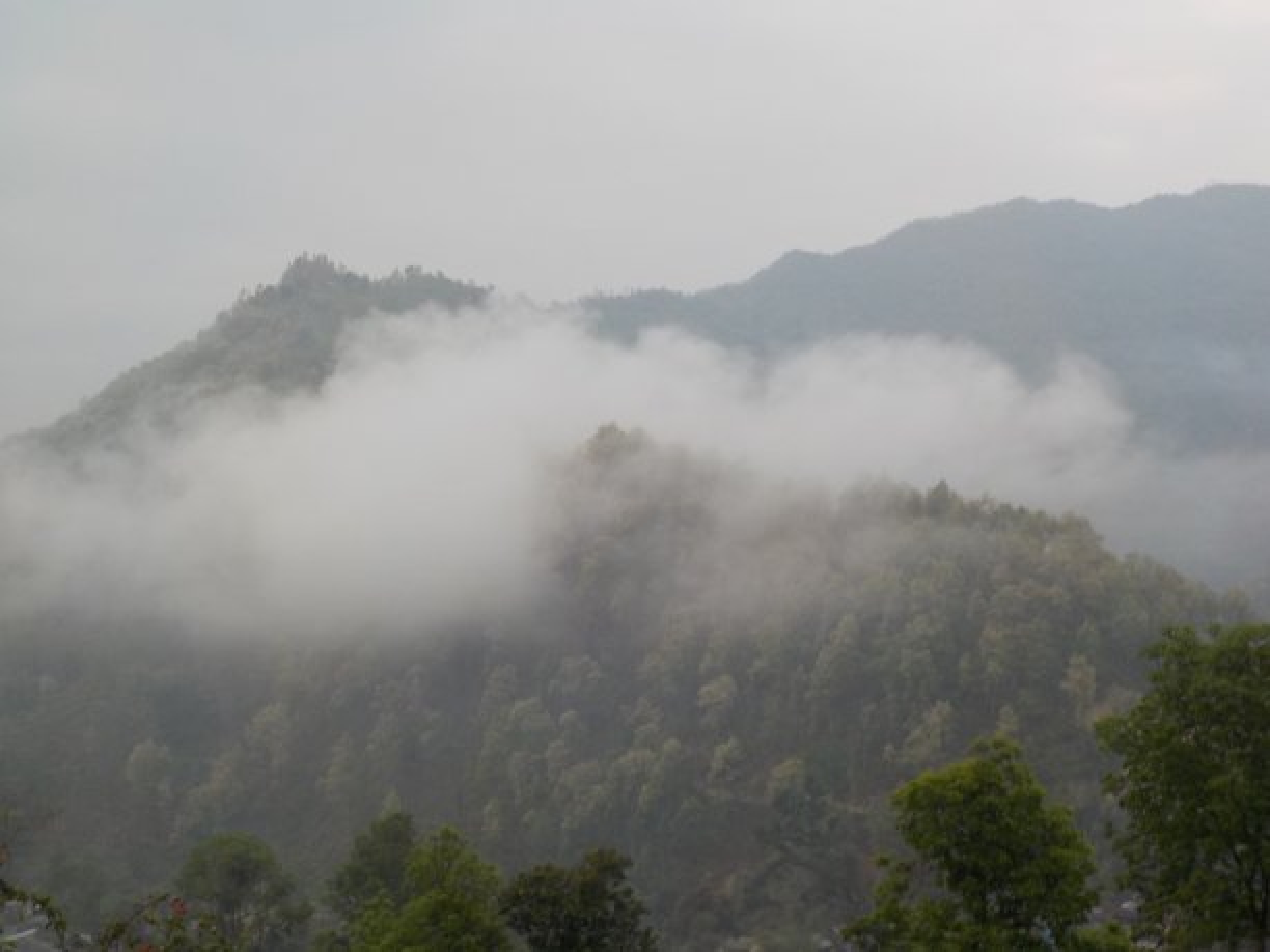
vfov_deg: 25.2
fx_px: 2128
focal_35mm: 58
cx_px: 635
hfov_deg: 33.2
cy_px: 476
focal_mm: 7.9
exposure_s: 1/125
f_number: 4.7
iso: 125
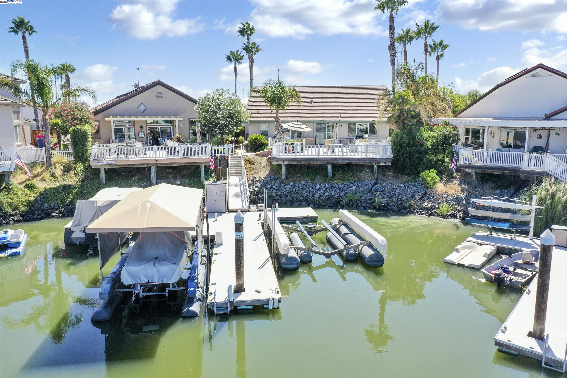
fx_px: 441
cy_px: 189
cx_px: 284
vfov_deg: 46.4
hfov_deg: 65.5
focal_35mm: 28
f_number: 5
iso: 100
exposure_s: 1/320
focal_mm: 10.26
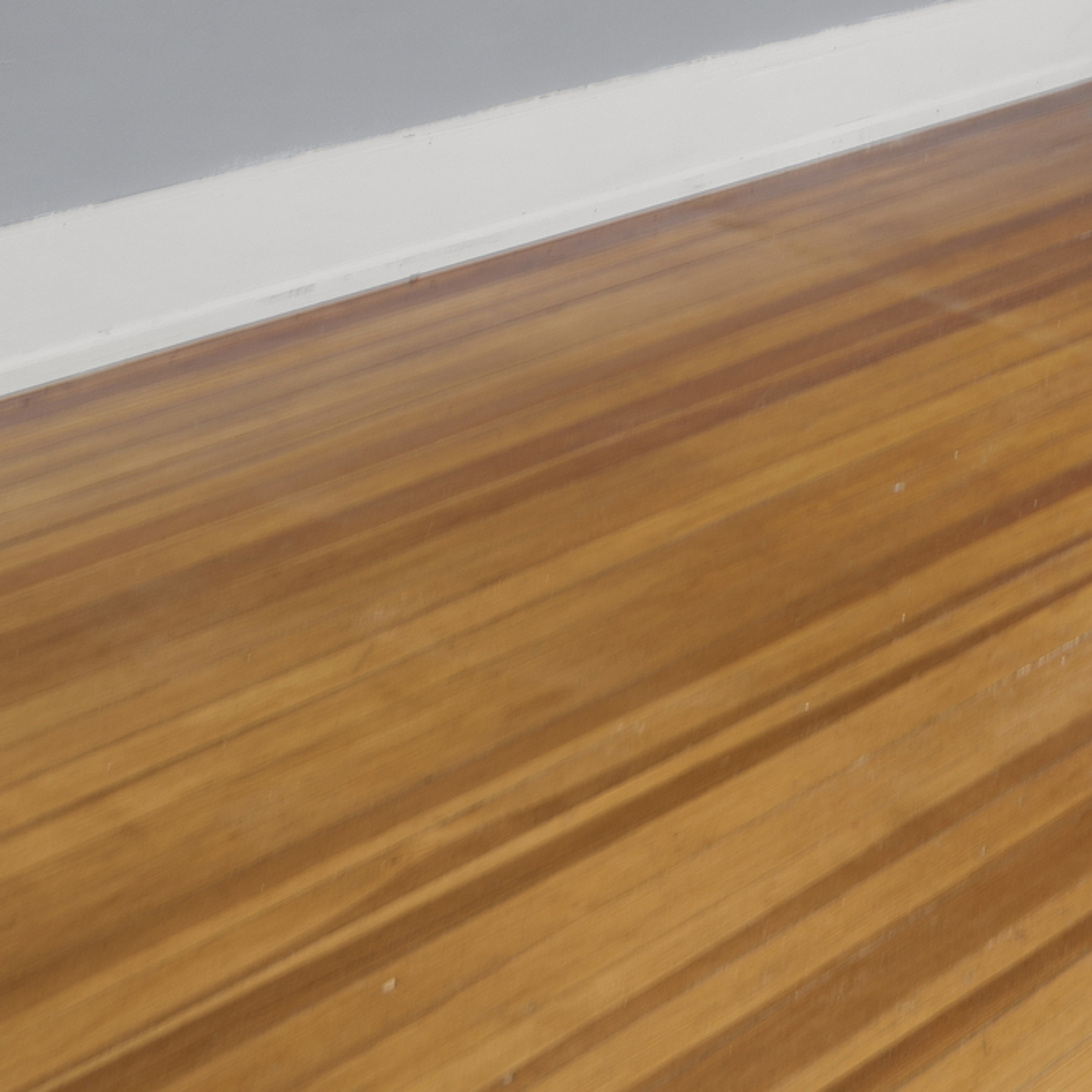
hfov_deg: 23.2
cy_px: -556
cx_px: 1567
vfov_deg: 22.6
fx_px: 2213
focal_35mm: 62
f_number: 9
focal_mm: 16
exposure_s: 2.5
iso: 200
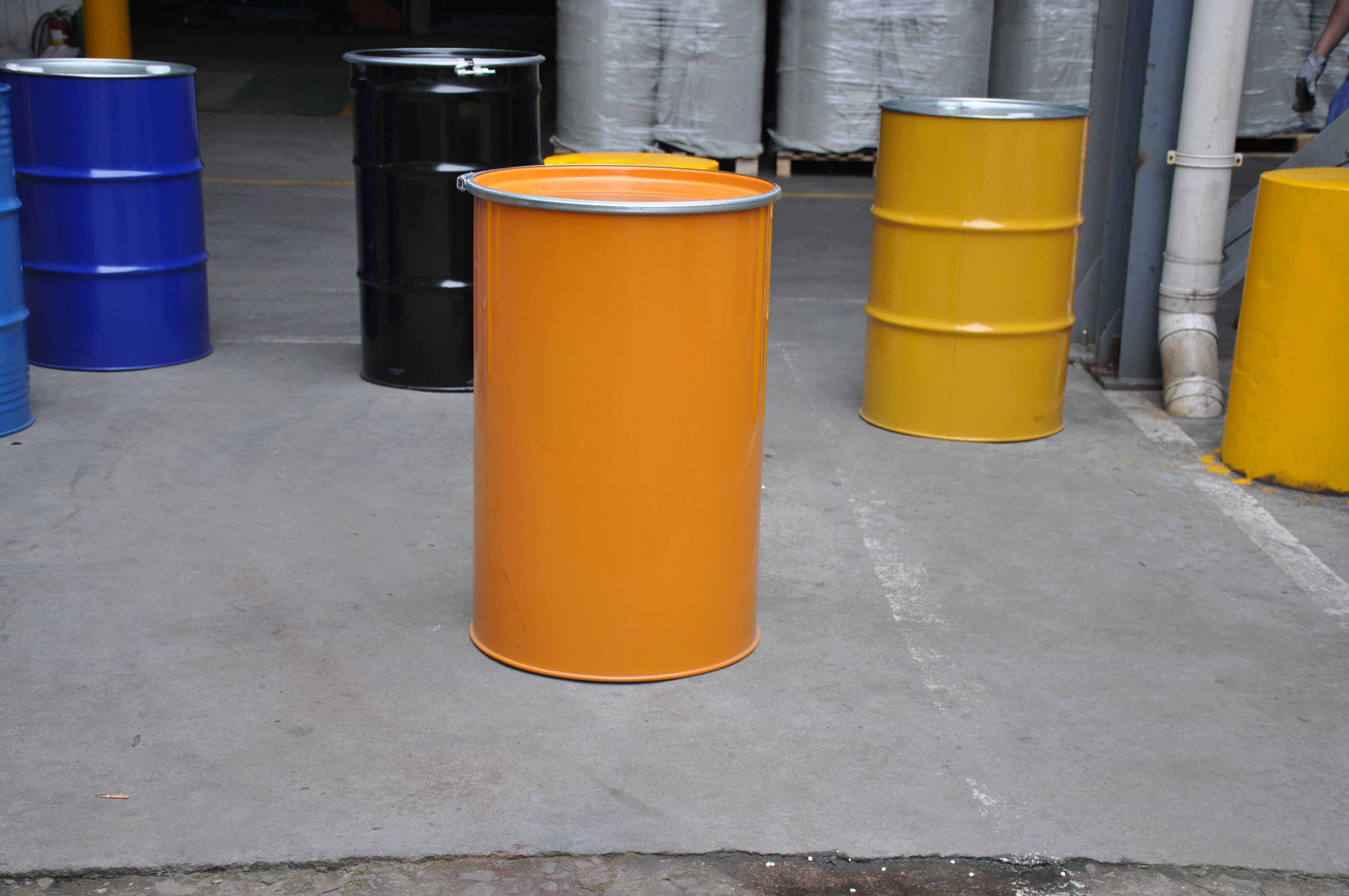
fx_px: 2133
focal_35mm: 57
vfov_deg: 23.7
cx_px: 674
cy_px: 448
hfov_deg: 35.1
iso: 320
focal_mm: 38
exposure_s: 1/160
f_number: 4.2
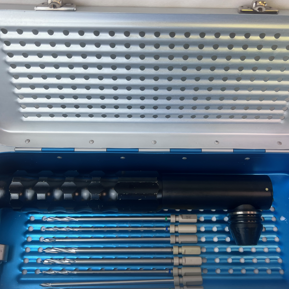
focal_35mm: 36
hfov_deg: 46.0
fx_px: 340
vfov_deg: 46.0
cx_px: 153
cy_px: 150
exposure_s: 1/135
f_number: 1.5
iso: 32
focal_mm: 5.7
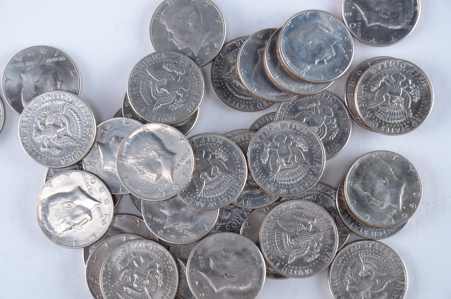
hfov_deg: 17.1
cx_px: 226
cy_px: 150
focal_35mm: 120
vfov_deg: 11.4
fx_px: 1500
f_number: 8
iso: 100
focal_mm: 80
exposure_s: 1/160
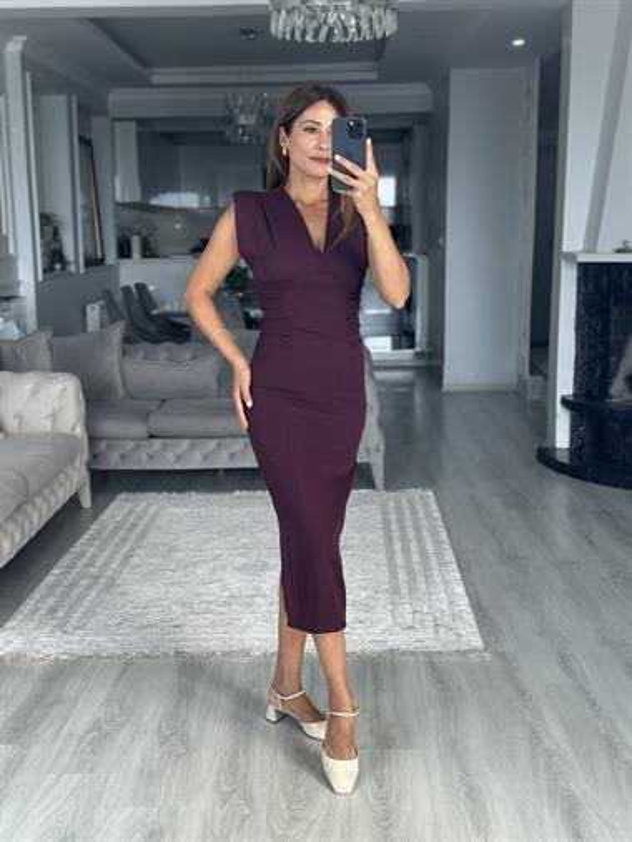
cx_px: 316
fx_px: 1167
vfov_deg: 39.6
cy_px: 421
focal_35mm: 48
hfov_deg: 30.3
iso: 100
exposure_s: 1/121
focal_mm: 6.86
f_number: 1.78
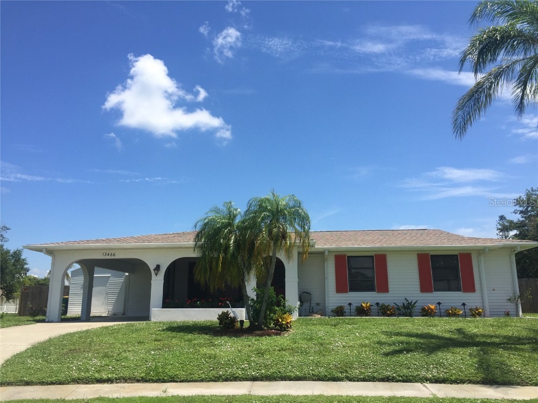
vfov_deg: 48.2
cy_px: 202
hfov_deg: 61.7
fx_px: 451
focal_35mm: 29
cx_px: 269
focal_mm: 4.15
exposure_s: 1/1980
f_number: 2.2
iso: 32
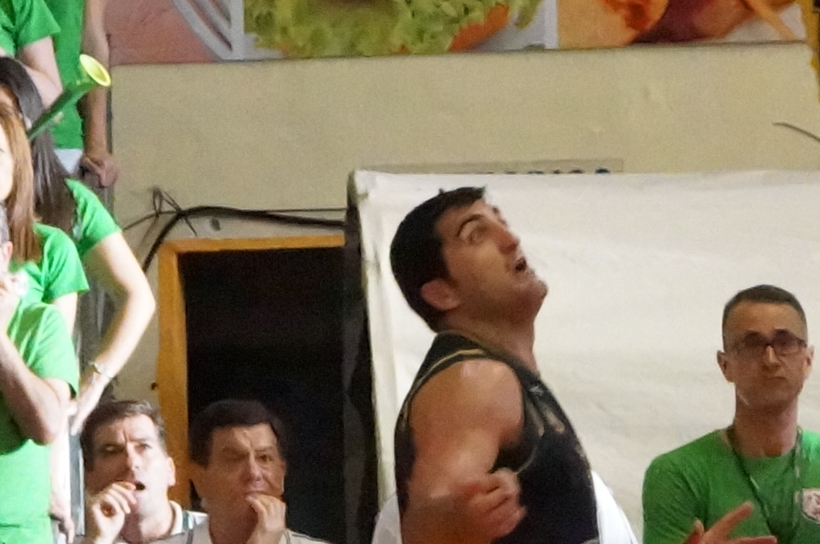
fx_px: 16515
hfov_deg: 2.8
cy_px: 352
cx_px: 625
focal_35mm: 726
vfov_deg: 1.9
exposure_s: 1/250
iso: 6400
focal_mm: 100
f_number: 5.6
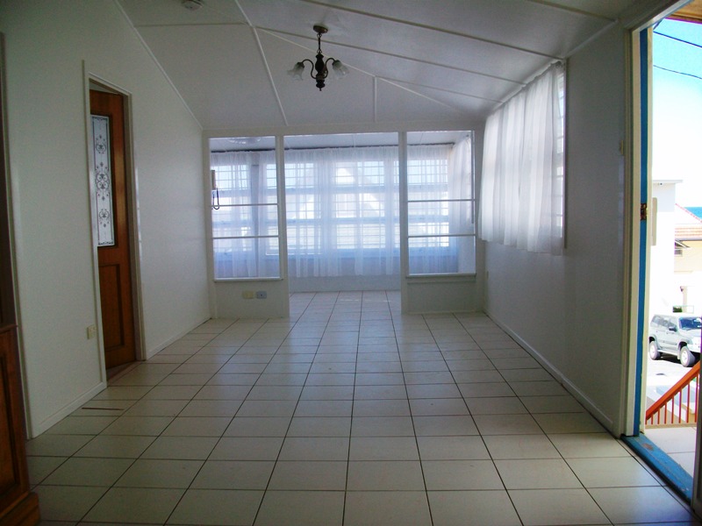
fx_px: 649
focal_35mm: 32
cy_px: 263
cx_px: 351
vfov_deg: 44.2
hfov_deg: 56.8
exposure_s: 1/320
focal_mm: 5.7
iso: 64
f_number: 2.8
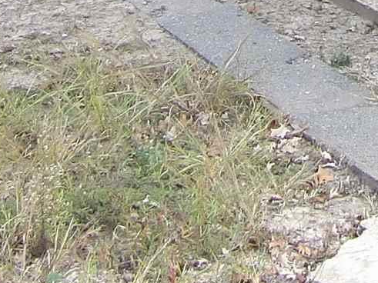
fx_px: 3144
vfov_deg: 5.0
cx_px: 530
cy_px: -415
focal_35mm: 288
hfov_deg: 6.8
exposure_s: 1/60
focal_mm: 8.2
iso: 100
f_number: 3.3
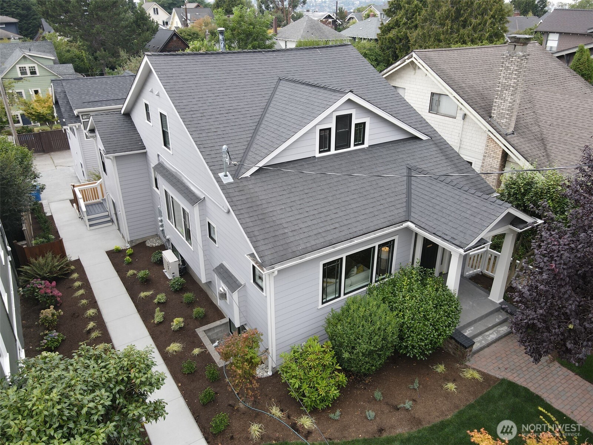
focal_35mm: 24
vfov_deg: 56.8
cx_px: 296
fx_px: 411
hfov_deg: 71.6
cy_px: 222
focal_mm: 4.5
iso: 100
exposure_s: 1/100
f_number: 2.8
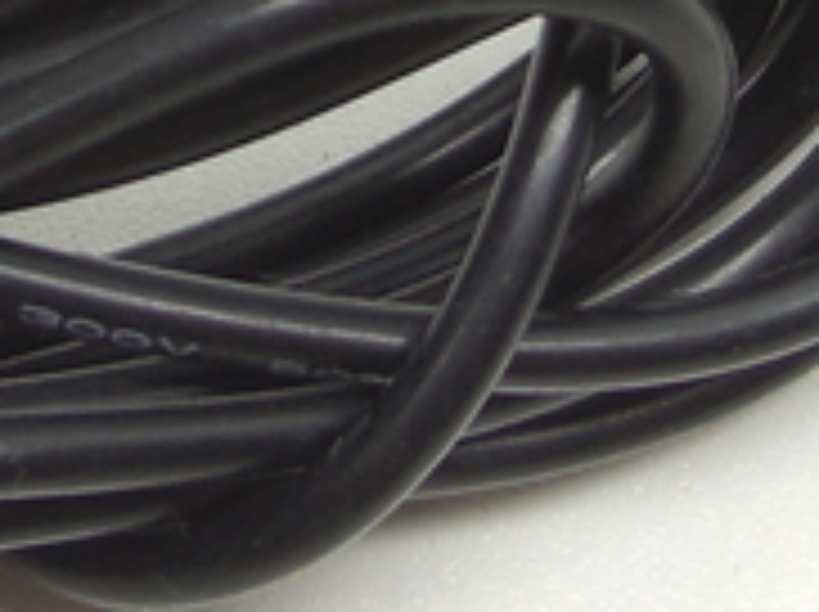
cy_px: -526
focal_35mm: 141
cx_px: 99
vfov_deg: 9.9
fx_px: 3332
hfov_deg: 13.9
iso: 125
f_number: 3.1
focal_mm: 4.5
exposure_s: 1/100
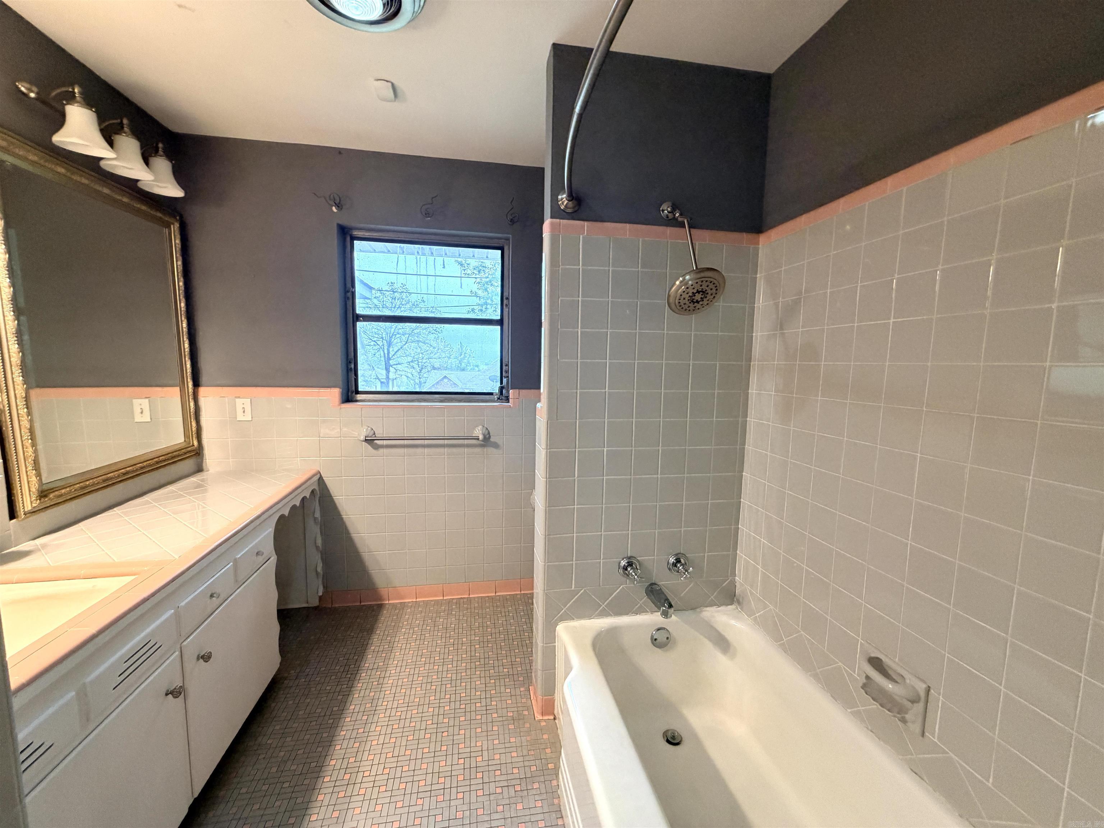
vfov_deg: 85.7
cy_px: 414
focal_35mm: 14
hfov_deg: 102.1
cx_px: 552
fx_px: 446
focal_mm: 2.22
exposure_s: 1/60
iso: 250
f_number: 2.2
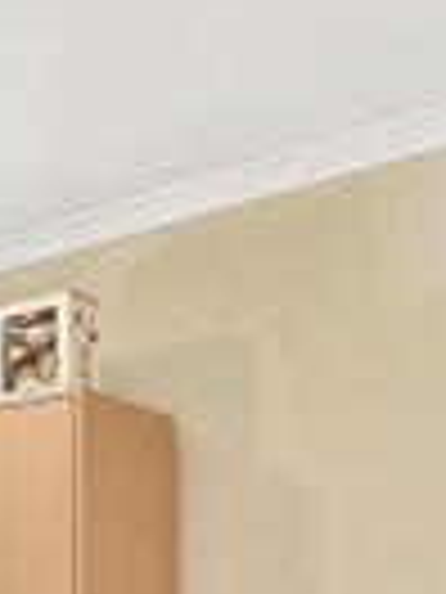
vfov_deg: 23.6
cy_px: 929
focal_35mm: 62
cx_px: -462
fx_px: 1065
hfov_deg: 17.0
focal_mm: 2.22
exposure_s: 1/100
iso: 160
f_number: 2.2
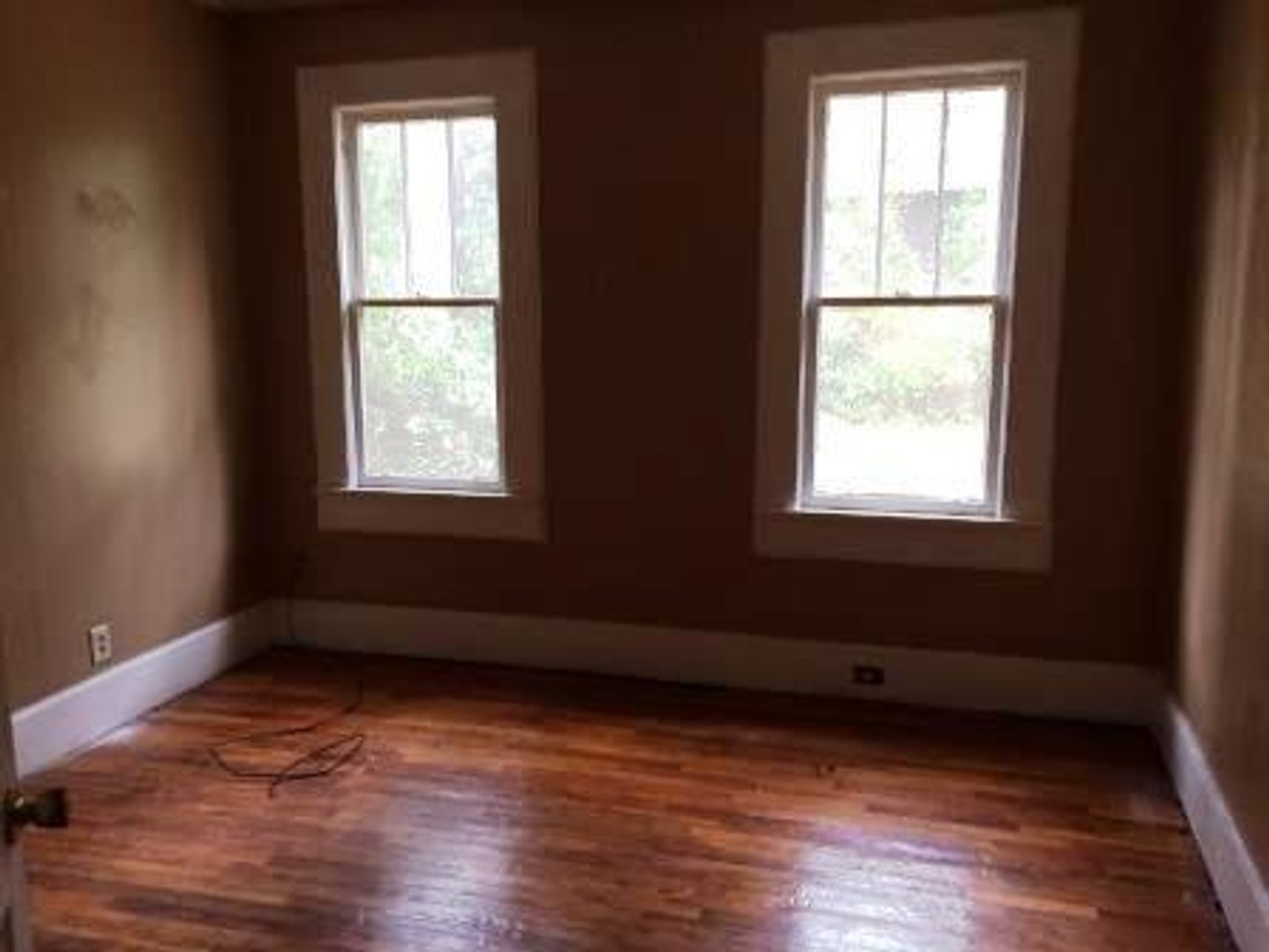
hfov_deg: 61.7
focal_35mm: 29
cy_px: 476
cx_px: 634
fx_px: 1063
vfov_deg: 48.2
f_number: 2.2
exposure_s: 1/30
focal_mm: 4.15
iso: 100
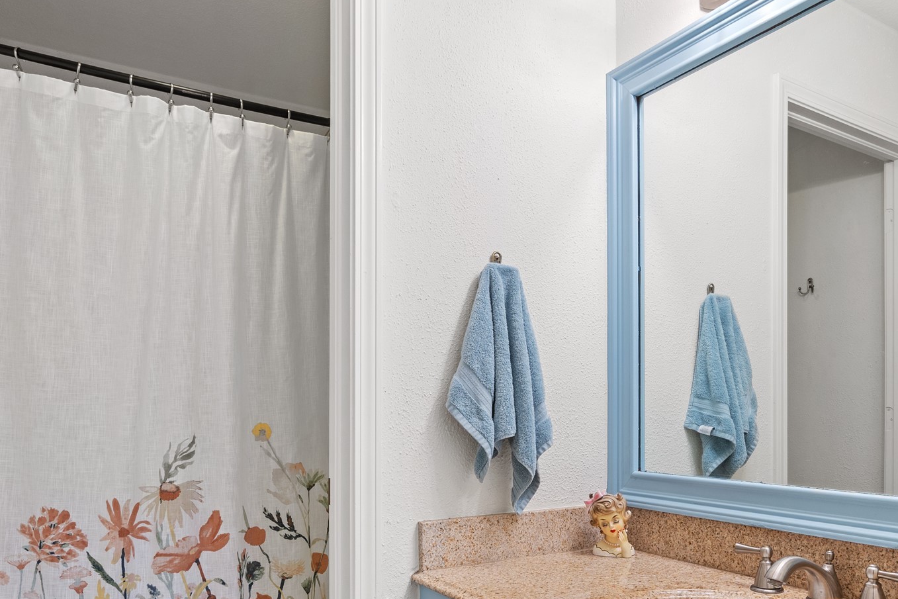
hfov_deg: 67.2
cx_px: 494
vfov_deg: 46.8
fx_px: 674
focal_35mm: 27
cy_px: 420
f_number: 11
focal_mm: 18
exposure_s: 1/4
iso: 640
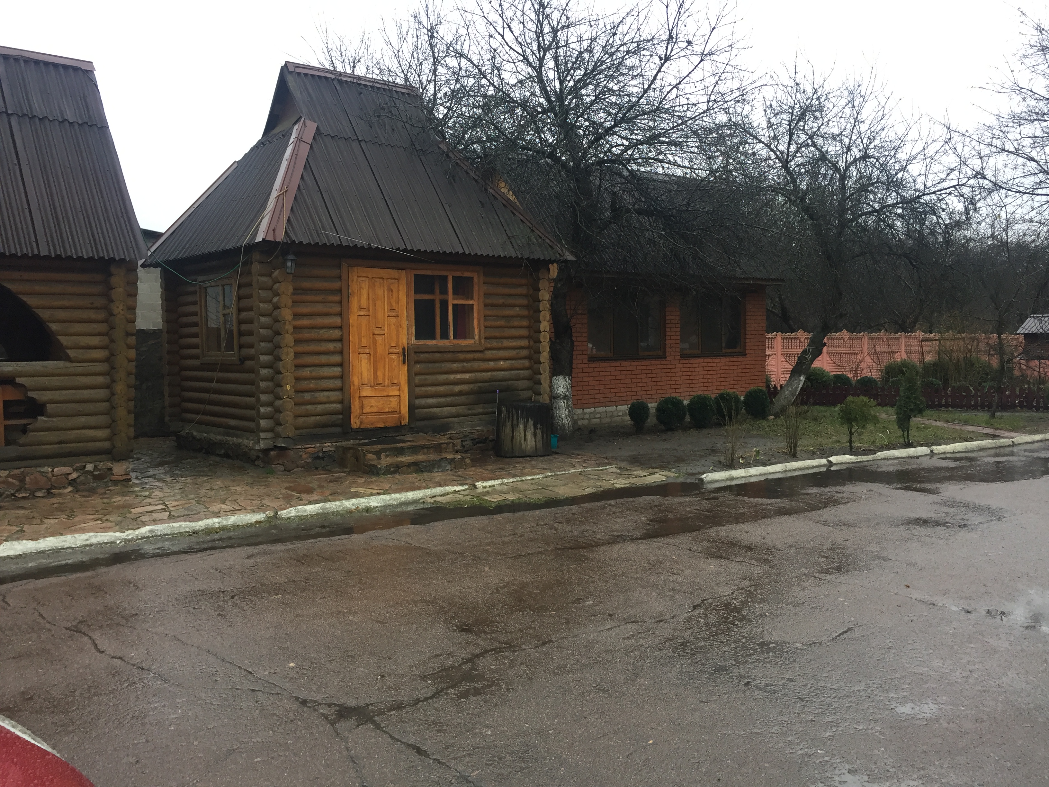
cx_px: 524
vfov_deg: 48.2
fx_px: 879
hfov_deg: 61.7
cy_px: 394
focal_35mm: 29
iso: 32
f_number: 2.2
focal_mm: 4.15
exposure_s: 1/33
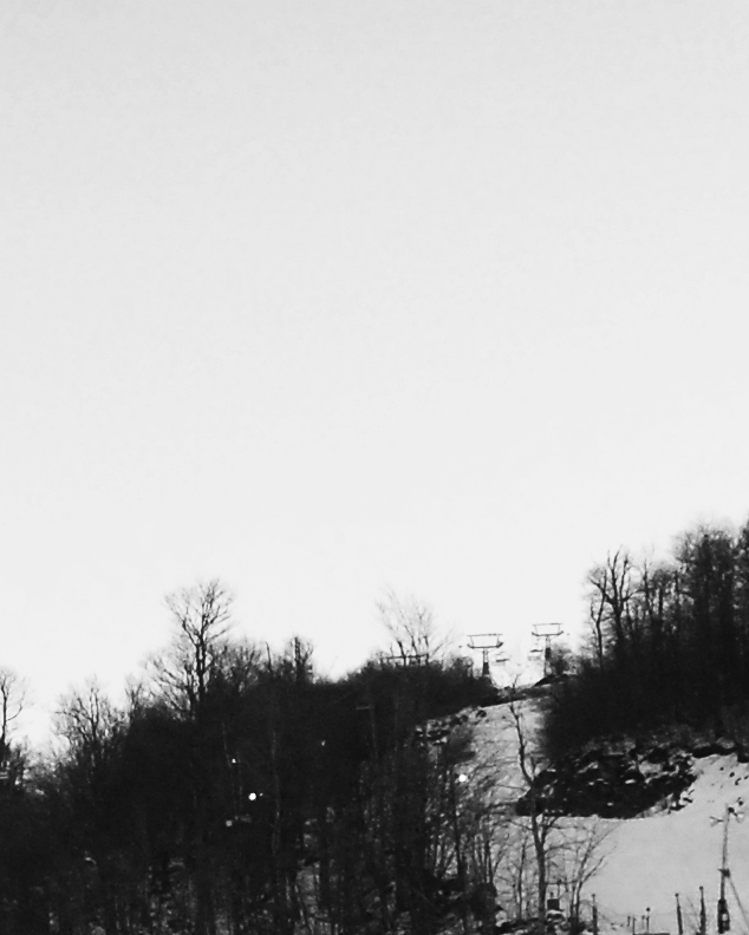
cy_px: 1012
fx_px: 3435
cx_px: 98
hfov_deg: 12.4
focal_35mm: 124
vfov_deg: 15.1
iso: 500
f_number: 4.5
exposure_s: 1/800
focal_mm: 18
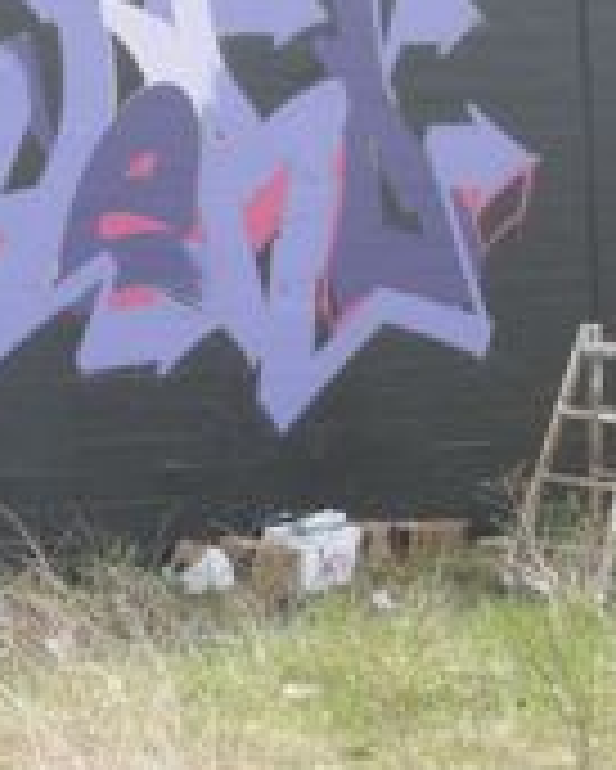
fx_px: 5647
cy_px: 475
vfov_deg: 7.8
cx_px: 31
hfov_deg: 6.2
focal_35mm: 248
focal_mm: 18.6
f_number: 4.8
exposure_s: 1/128
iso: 64
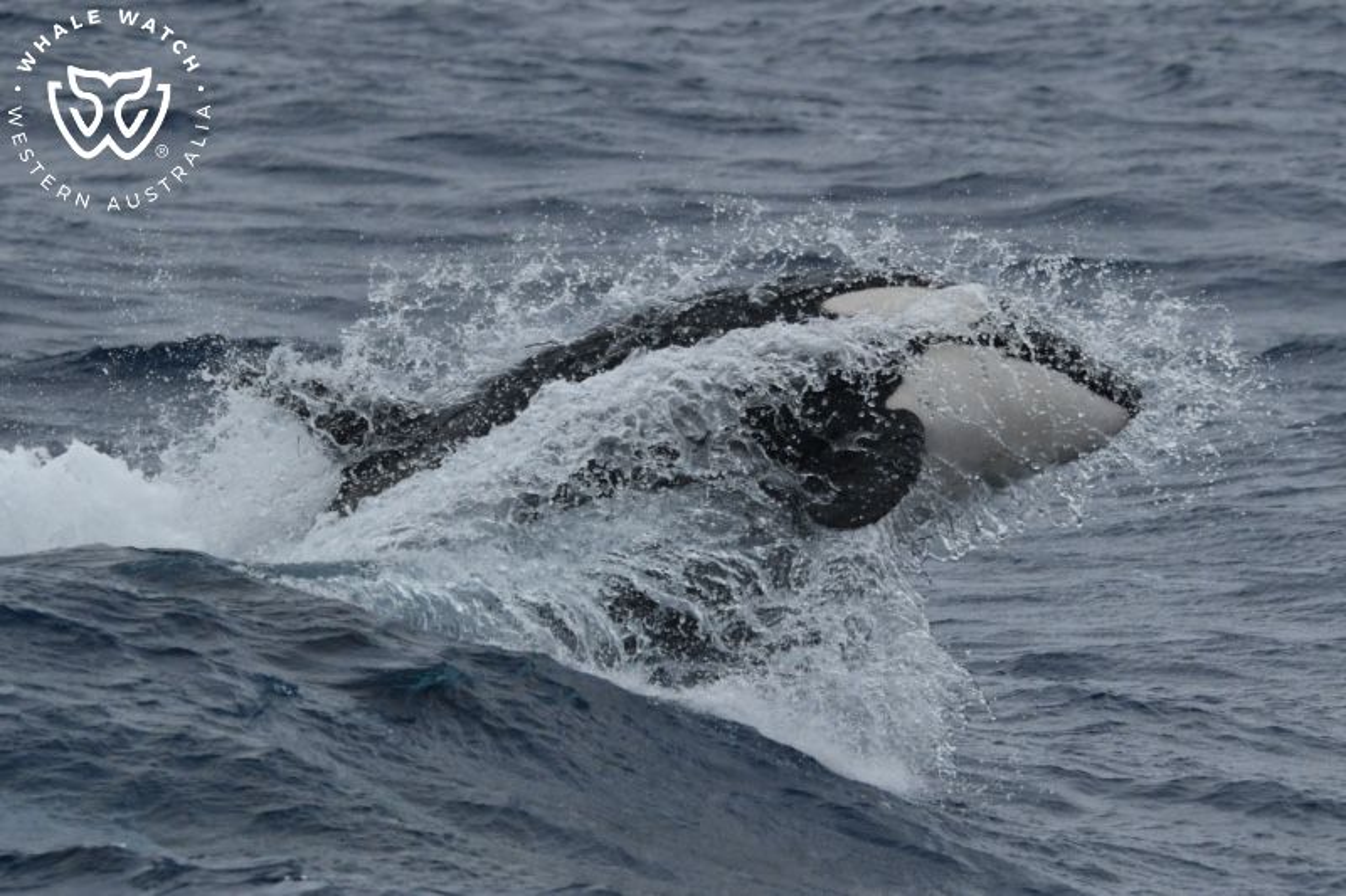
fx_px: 10466
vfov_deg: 4.9
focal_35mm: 280
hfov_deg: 7.4
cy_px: 448
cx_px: 673
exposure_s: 1/8000
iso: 1250
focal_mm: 280
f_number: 5.6
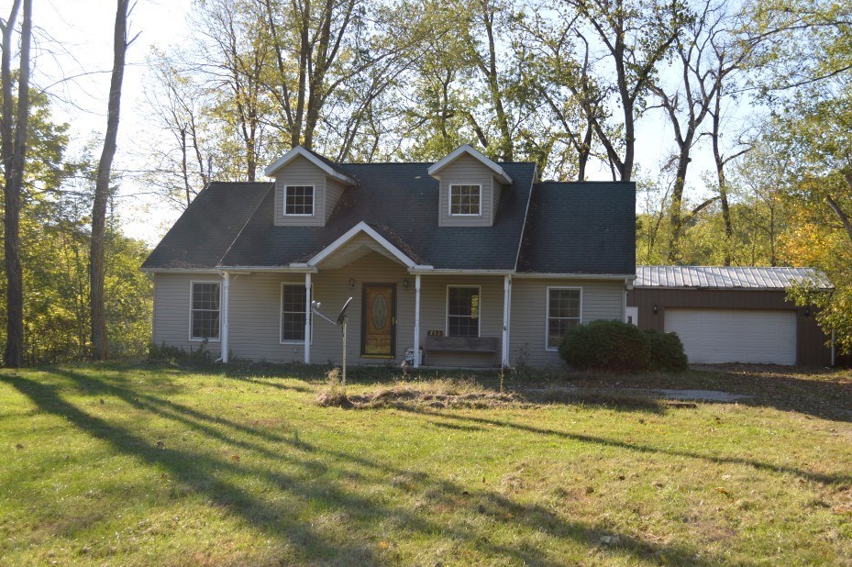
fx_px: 1017
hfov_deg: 45.4
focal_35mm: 43
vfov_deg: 31.1
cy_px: 294
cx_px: 454
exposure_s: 1/200
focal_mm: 26
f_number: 5.6
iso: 100
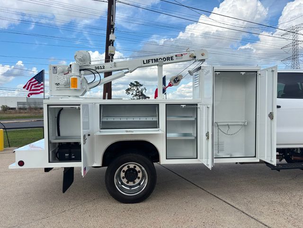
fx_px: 228
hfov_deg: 67.3
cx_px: 152
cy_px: 114
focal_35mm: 26
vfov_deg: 53.1
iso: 50
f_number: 1.6
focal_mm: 5.96
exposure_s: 1/3311
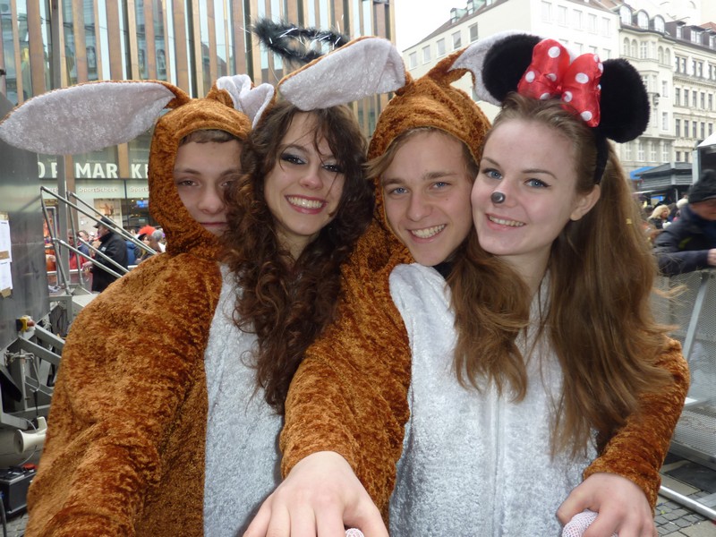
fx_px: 517
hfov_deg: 69.4
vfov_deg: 54.9
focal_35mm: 25
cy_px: 268
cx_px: 358
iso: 80
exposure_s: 1/30
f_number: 3.3
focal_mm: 4.1
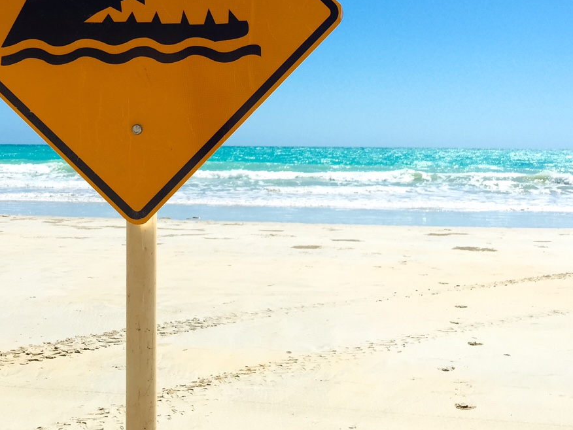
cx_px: 292
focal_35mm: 54
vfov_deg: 26.6
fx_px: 894
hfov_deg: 35.5
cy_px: 100
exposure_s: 1/1883
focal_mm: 4.15
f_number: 2.2
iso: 32
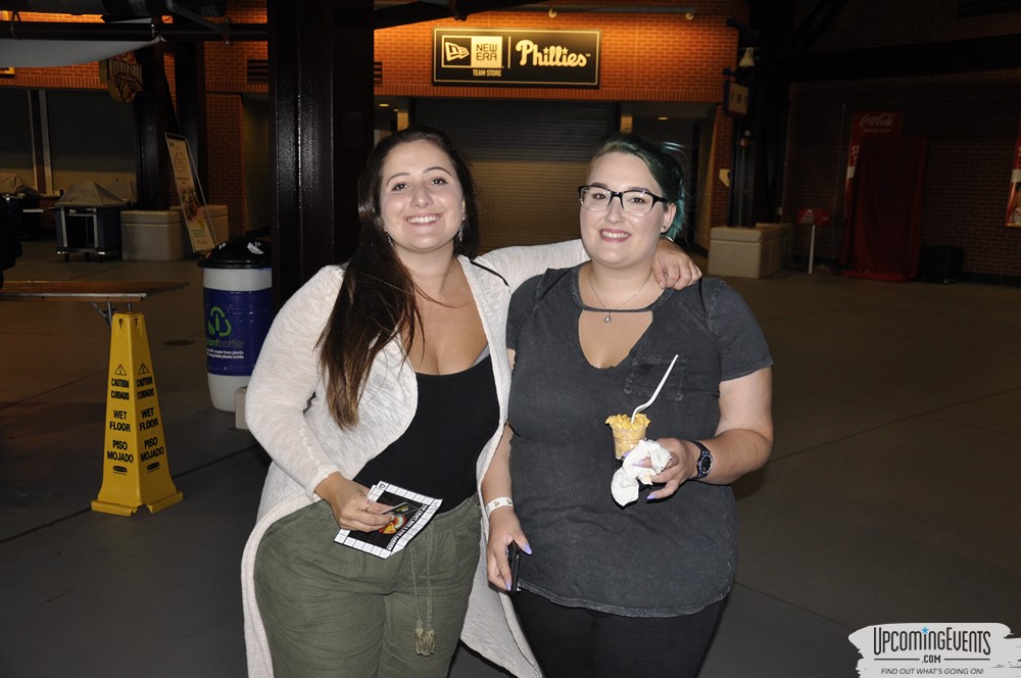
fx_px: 1020
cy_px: 339
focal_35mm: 36
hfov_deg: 53.2
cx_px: 510
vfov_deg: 36.8
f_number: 3.8
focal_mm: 24
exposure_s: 1/60
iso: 400
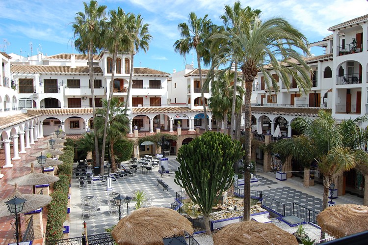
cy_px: 122
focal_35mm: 27
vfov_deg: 47.9
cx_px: 184
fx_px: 276
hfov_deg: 67.4
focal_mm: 18
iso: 200
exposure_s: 1/250
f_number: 8
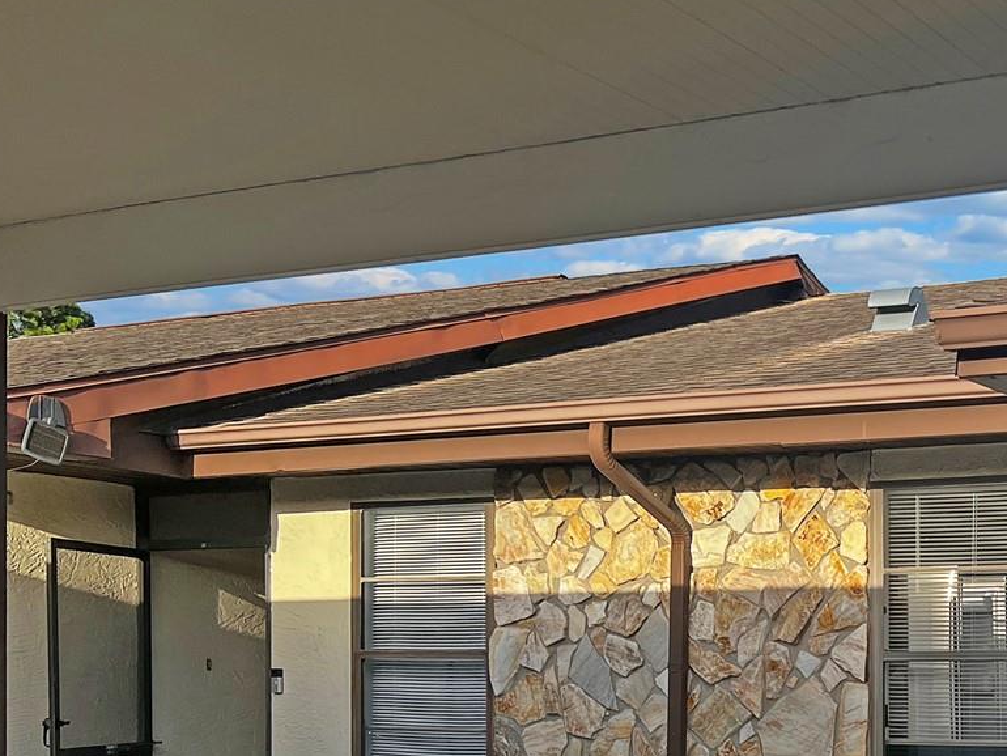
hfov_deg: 32.4
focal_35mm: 54
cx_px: 1028
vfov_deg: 25.6
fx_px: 1571
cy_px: 772
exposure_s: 1/1412
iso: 50
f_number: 1.5
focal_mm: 5.7
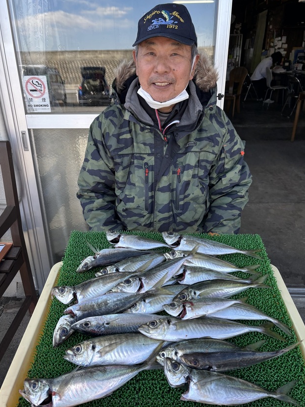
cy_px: 201
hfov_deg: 51.3
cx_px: 149
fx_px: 317
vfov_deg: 65.3
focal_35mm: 27
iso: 50
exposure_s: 1/512
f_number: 1.6
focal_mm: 5.96
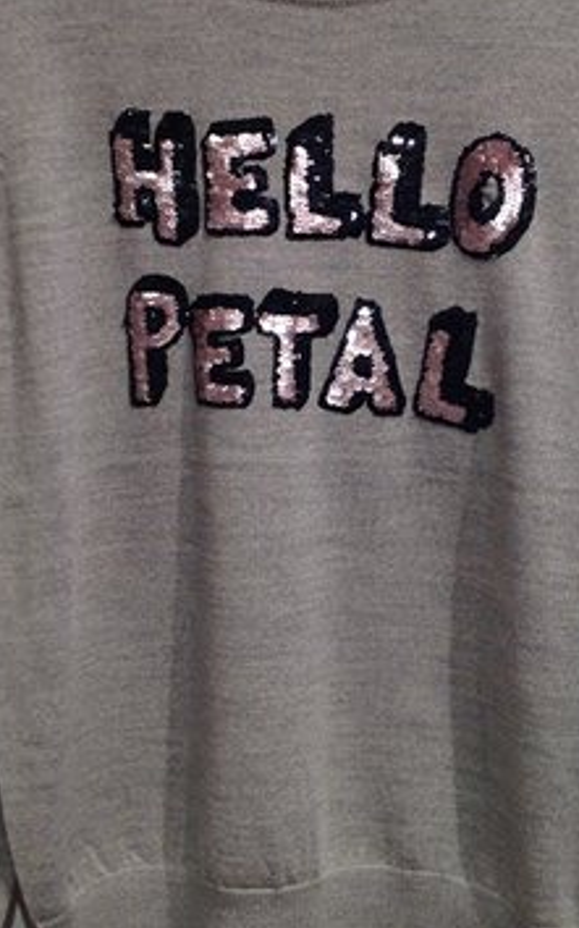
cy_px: 425
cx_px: 310
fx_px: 1592
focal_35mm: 63
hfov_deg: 20.6
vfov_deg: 32.5
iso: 80
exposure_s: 1/50
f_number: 2.4
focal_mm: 4.28
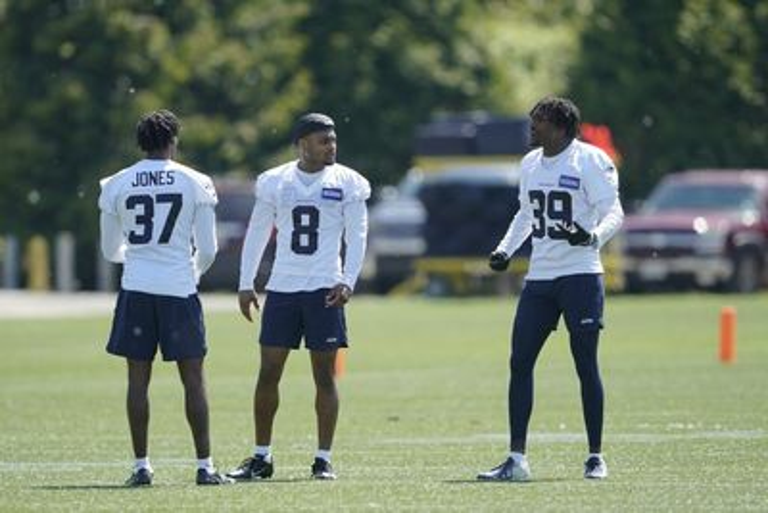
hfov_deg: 3.7
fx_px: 11950
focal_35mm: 560
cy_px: 256
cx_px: 384
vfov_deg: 2.5
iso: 640
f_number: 4
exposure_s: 1/2000
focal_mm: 560
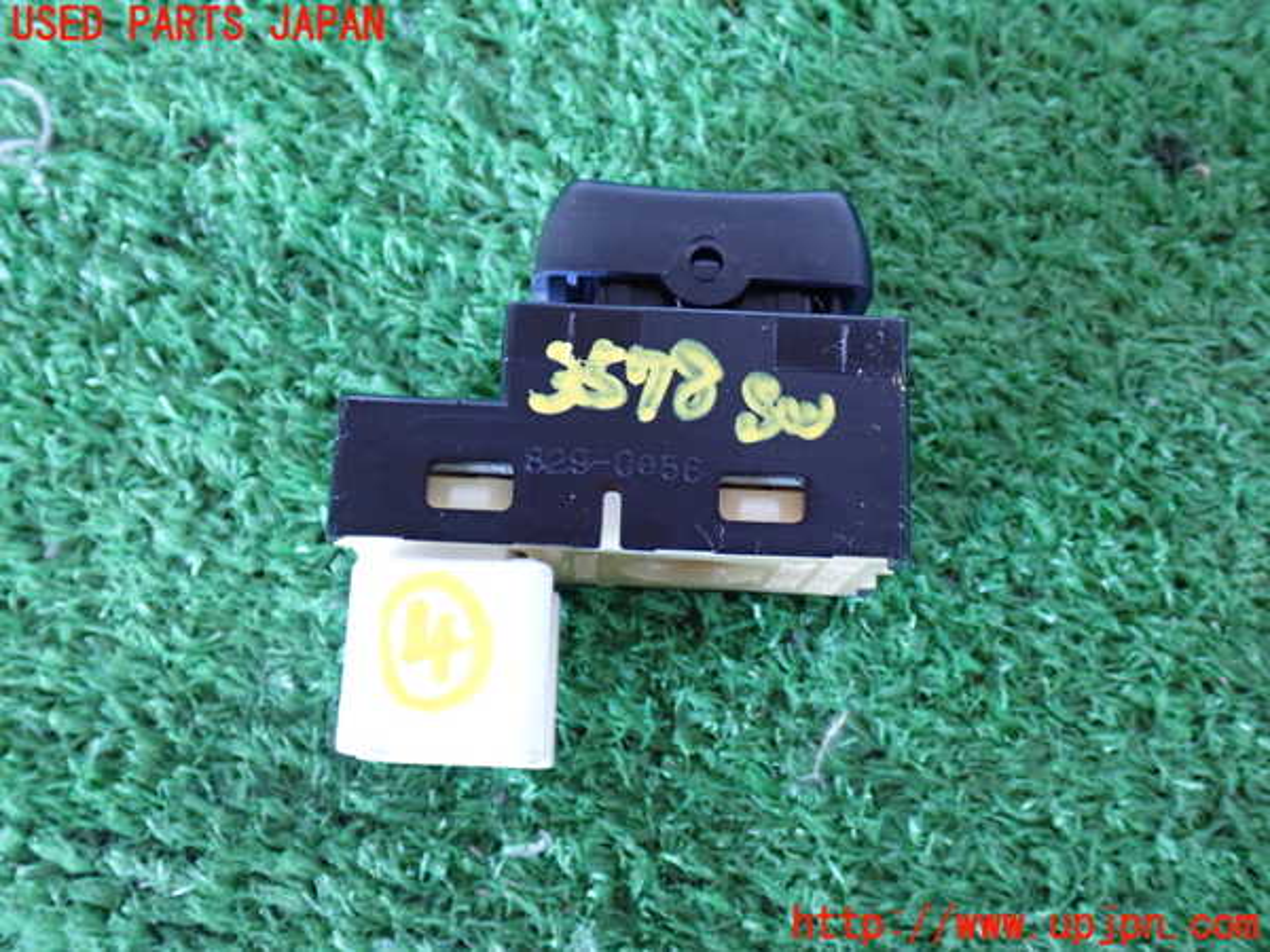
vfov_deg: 35.1
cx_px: 635
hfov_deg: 45.8
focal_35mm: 41
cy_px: 476
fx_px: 1504
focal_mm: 7.31
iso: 800
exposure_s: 1/30
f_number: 2.8
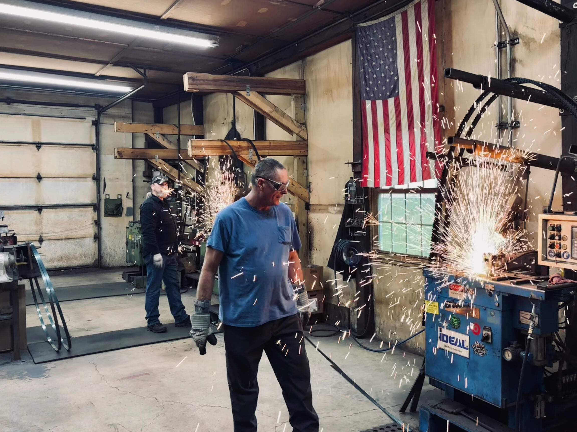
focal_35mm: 29
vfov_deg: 48.2
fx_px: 483
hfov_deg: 61.5
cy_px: 199
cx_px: 317
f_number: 1.6
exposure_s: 1/60
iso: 160
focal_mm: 5.96
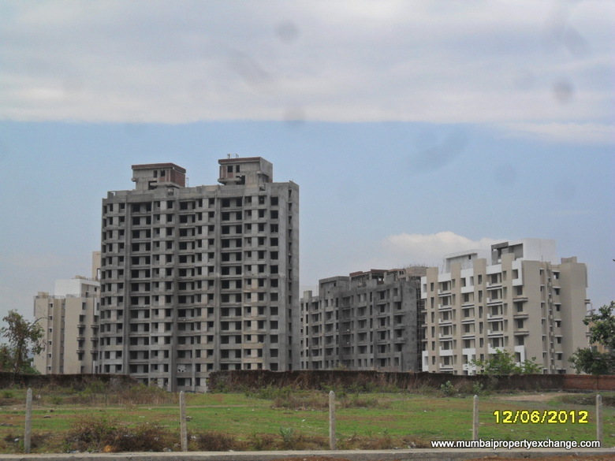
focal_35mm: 63
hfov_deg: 30.7
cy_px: 230
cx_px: 308
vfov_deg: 23.3
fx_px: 1119
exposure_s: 1/500
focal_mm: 11.2
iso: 100
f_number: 5.6
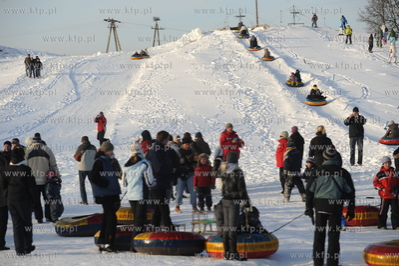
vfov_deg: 11.4
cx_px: 200
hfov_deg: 17.1
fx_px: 1329
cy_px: 133
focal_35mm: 120
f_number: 5
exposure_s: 1/500
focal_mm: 120
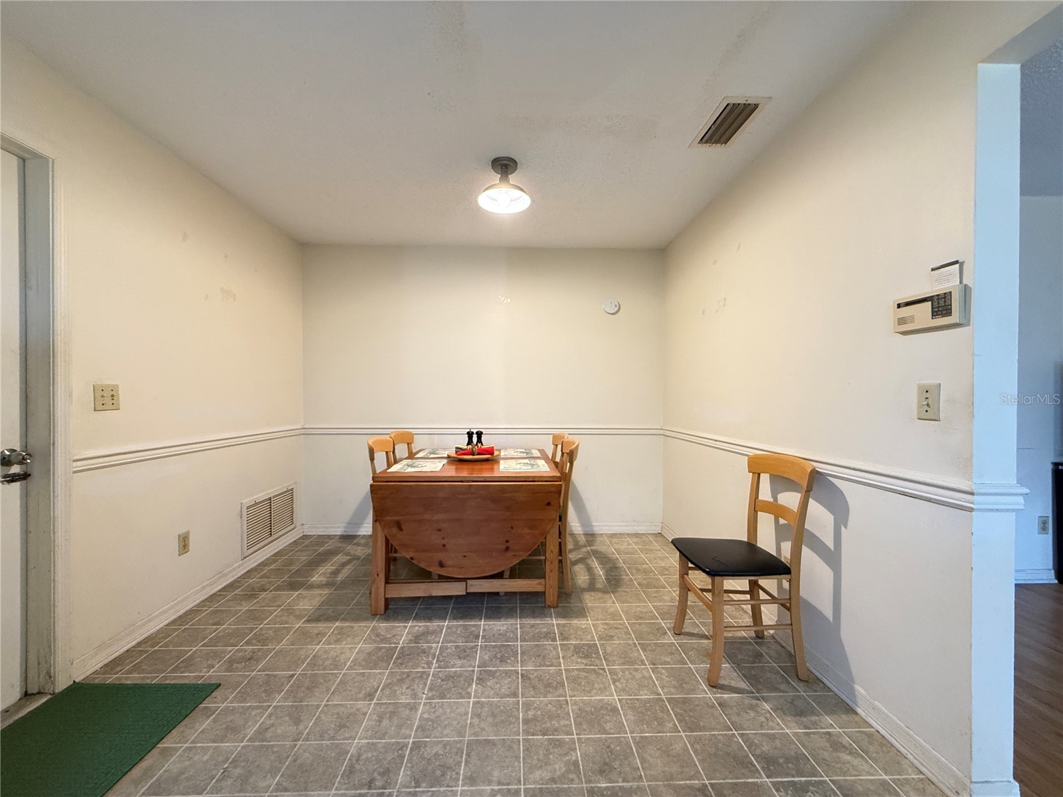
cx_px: 532
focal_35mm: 14
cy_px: 398
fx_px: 430
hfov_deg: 102.1
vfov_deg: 85.7
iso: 400
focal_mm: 2.22
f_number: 2.2
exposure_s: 1/60
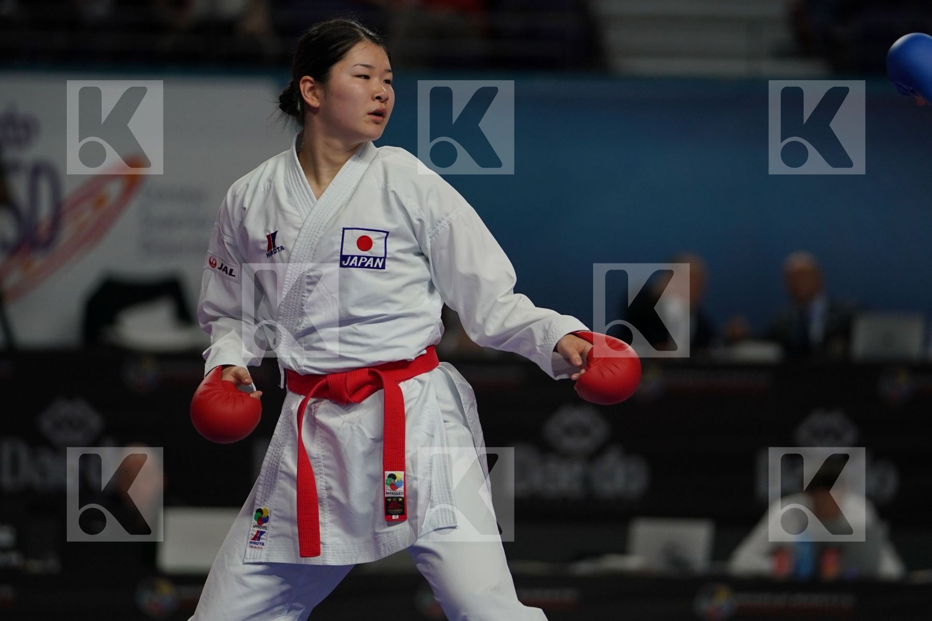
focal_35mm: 280
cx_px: 466
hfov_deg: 7.4
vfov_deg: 4.9
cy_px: 310
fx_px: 7248
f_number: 2.8
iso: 640
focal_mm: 187
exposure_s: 1/1000
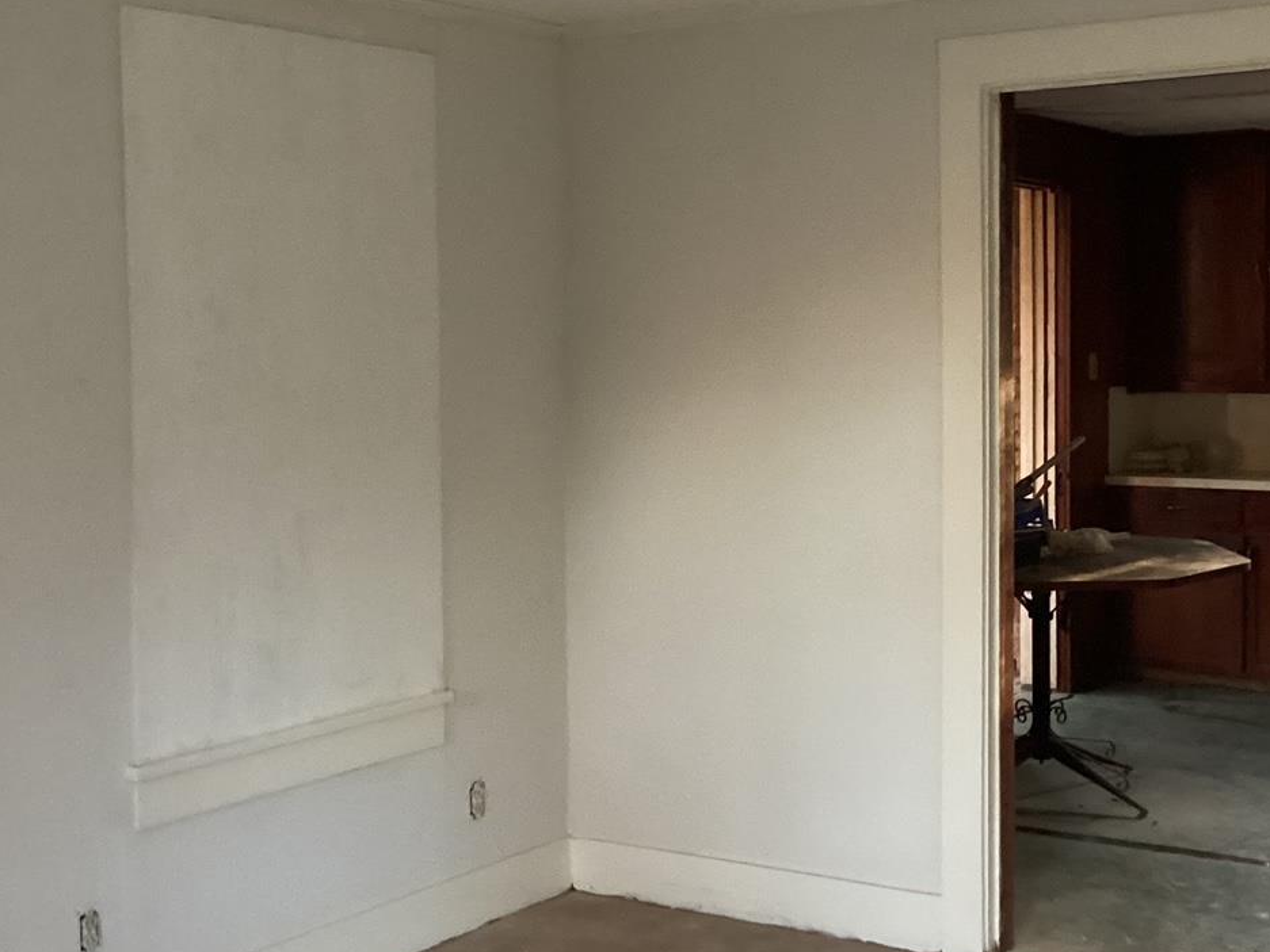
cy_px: 429
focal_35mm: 54
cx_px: 779
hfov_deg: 35.4
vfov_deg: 27.0
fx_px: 1981
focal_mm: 3.3
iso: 400
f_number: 2.4
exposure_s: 1/40
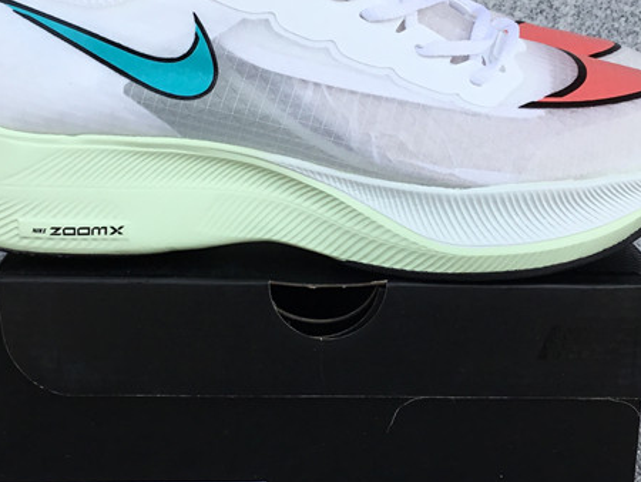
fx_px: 1149
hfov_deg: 31.2
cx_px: 316
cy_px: 170
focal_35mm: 62
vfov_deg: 23.6
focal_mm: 3.3
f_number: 2.4
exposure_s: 1/532
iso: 25
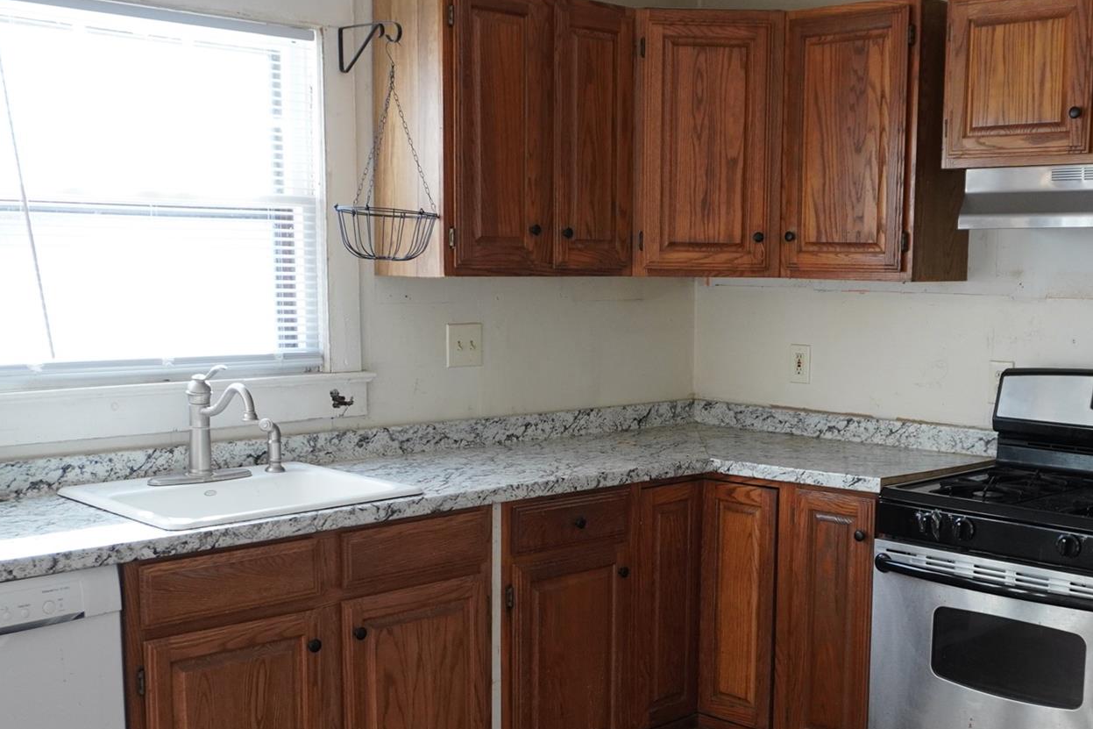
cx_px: 687
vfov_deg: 28.6
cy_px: 464
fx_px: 1421
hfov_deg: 41.7
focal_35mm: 47
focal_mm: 19
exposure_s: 1/160
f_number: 4
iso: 800
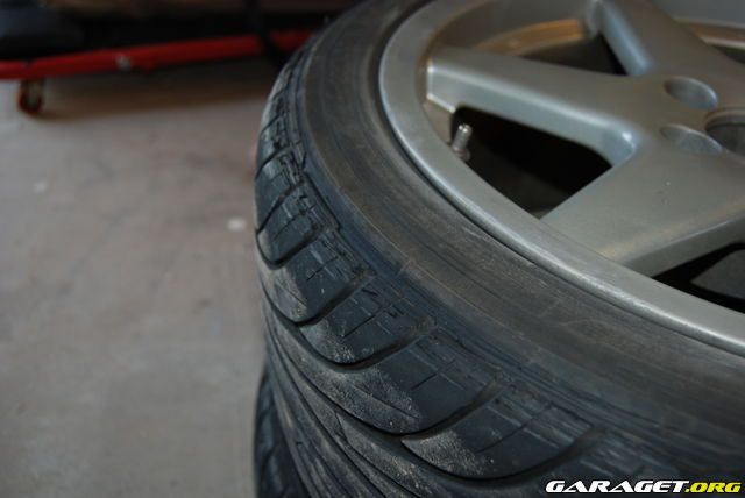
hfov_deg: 53.1
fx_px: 746
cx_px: 372
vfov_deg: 36.9
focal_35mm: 36
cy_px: 249
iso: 200
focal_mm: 24
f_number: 4
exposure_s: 1/60
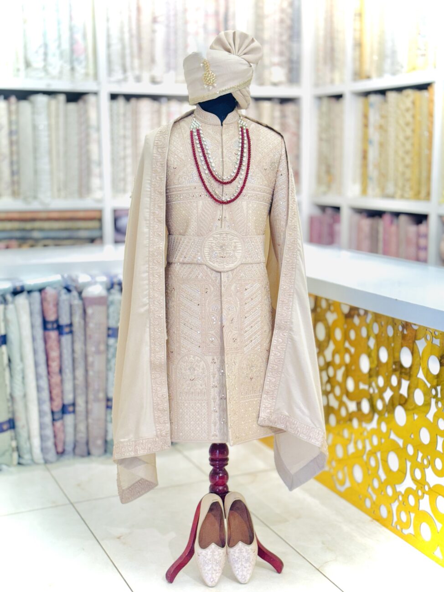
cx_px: 222
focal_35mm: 48
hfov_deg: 30.3
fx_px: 821
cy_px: 296
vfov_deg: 39.7
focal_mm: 6.76
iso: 64
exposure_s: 1/433
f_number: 1.78
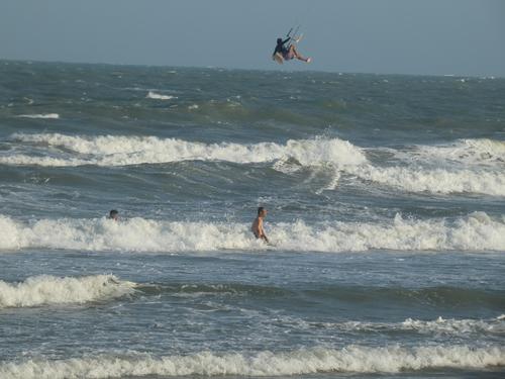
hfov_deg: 6.2
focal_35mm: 319
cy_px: 190
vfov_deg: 4.7
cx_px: 252
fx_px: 4654
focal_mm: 57.2
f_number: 5.6
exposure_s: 1/400
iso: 80
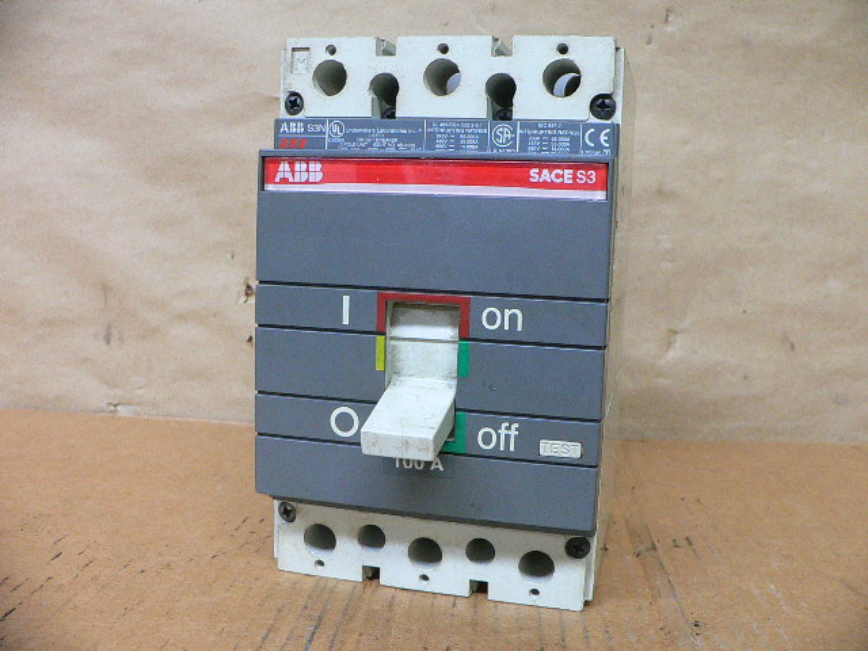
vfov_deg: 40.7
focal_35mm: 35
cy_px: 326
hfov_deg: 52.6
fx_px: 878
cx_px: 434
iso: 200
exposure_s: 1/15
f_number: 2.8
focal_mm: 4.6
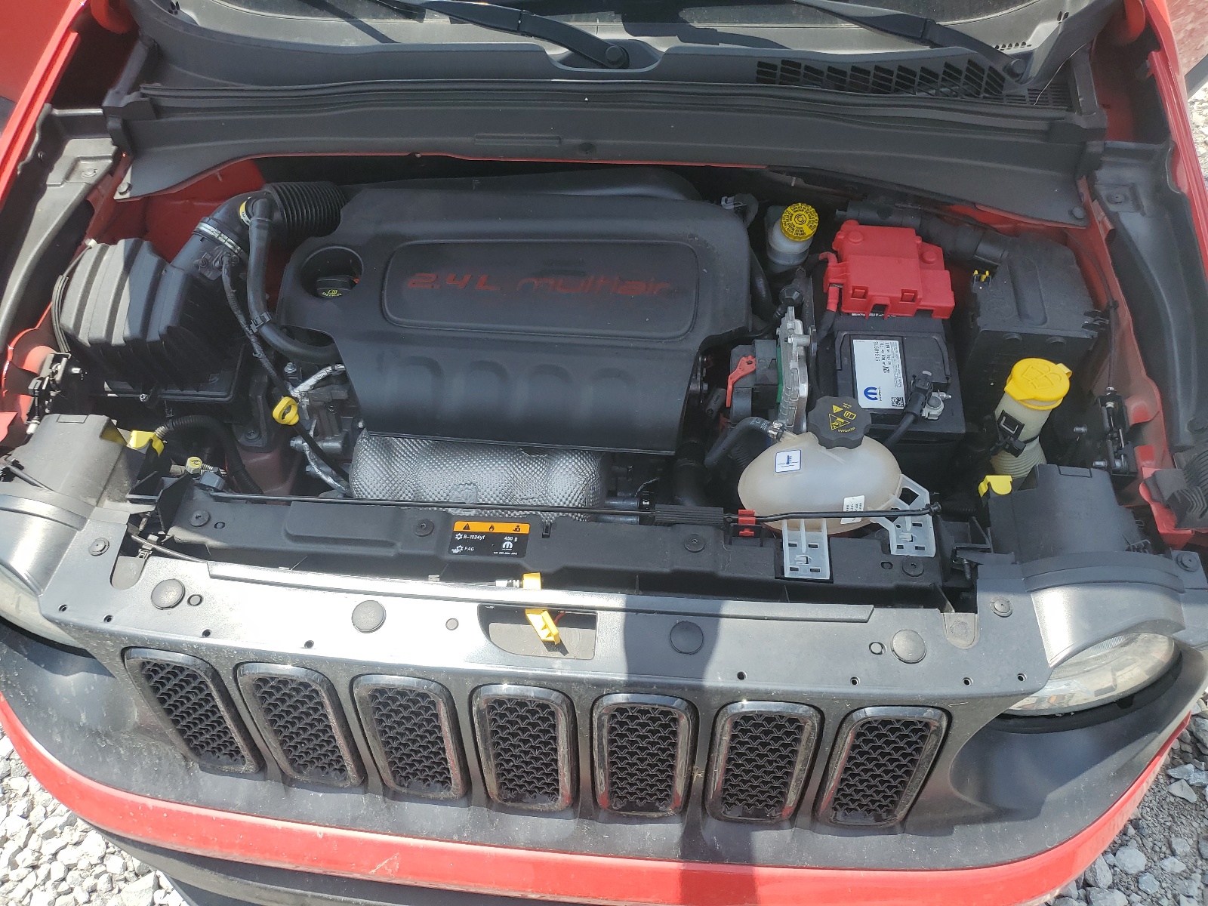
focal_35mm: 26
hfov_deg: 67.3
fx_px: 907
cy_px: 453
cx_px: 604
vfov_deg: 53.1
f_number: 1.5
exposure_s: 1/1250
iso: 50
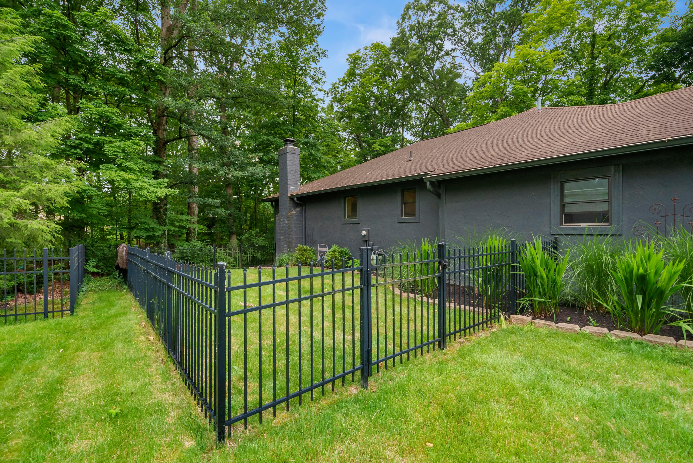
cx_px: 346
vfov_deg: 73.8
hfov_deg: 96.7
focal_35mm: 16
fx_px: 308
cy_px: 232
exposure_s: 1/200
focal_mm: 16
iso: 800
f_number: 9
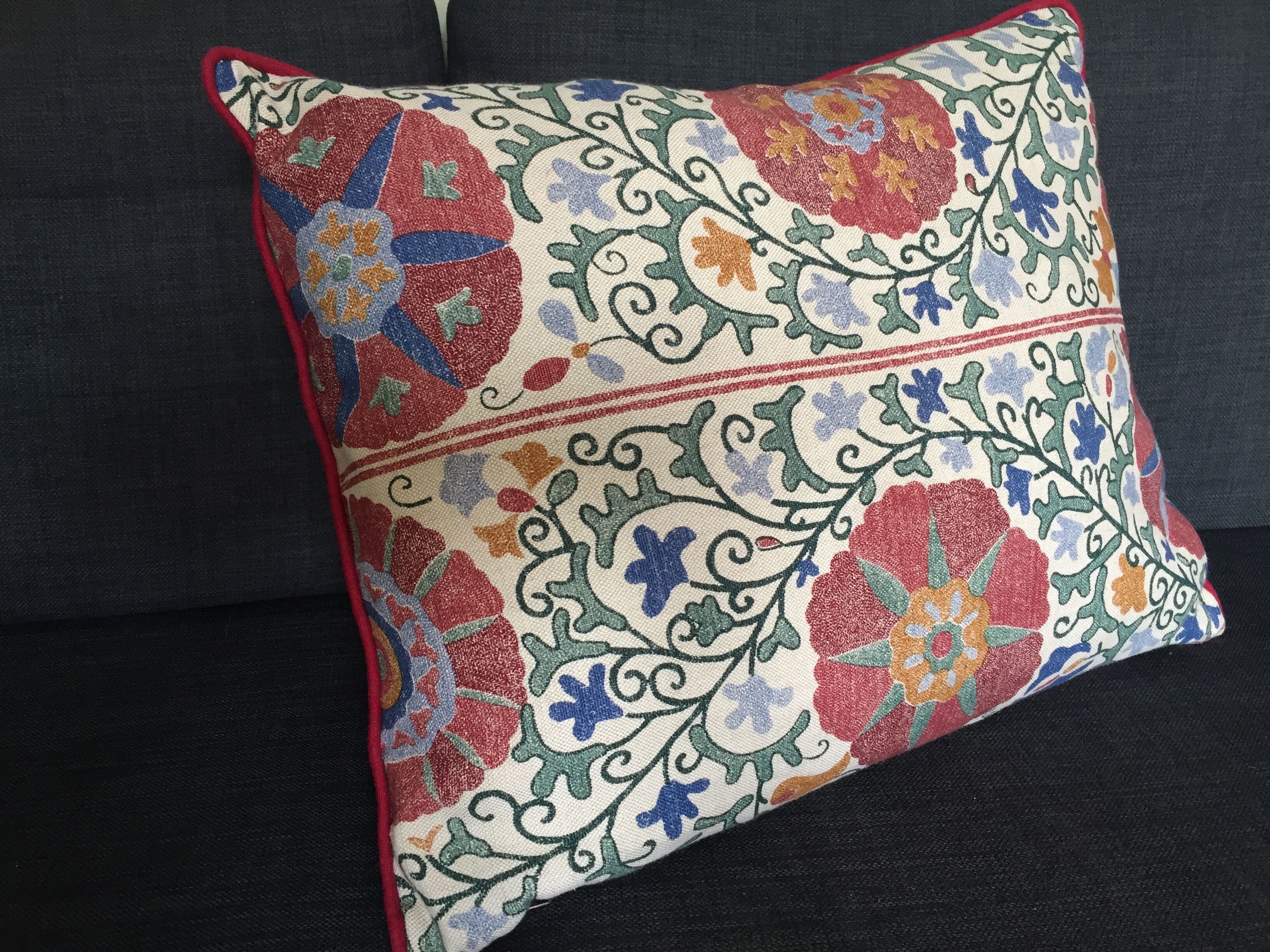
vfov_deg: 48.2
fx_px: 1064
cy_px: 476
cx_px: 635
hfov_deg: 61.7
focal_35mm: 29
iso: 100
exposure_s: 1/33
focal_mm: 4.15
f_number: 2.2
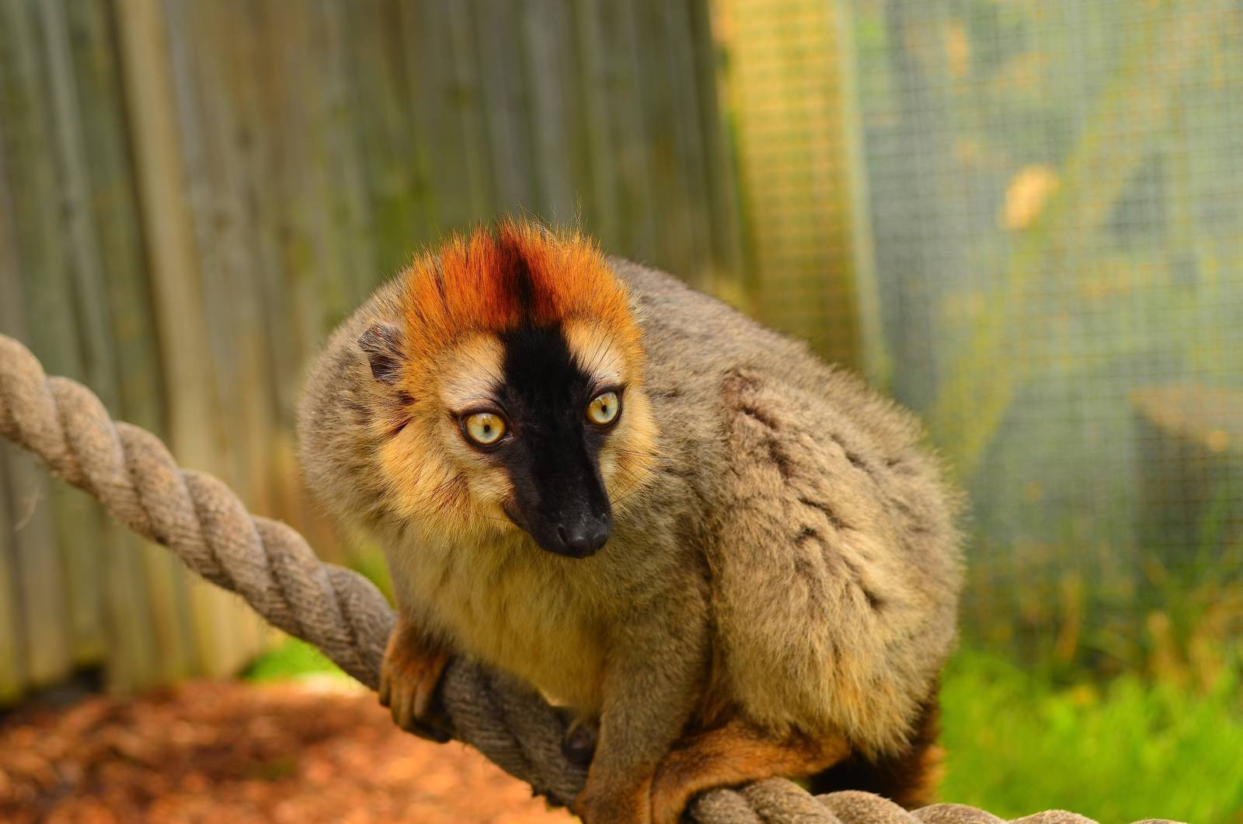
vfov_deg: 16.5
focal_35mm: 82
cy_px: 412
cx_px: 622
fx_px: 2843
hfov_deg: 24.7
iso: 100
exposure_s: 1/160
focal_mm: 55
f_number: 6.3
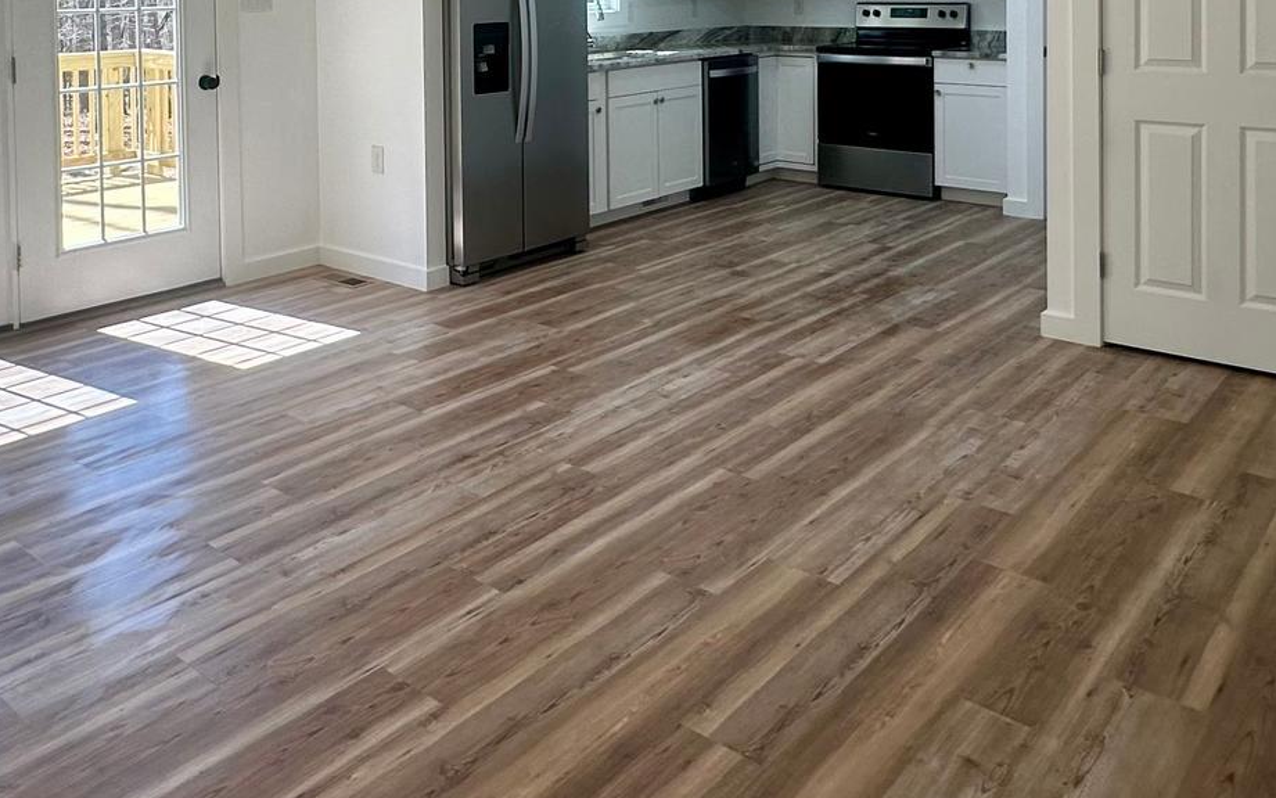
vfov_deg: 35.0
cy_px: 11
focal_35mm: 33
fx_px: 1148
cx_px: 526
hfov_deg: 57.8
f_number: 2.2
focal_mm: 2.22
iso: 40
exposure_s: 1/191
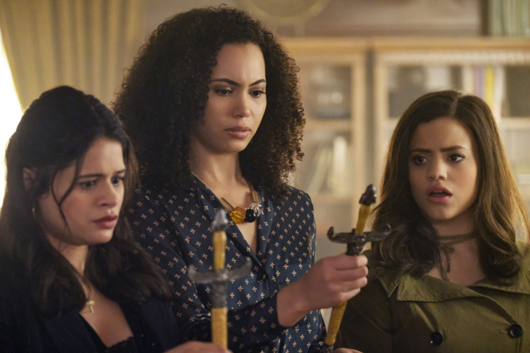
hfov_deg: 14.4
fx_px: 2091
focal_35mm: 142
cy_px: 176
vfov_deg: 9.7
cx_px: 265
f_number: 2.8
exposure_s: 1/60
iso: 6400
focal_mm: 94.5
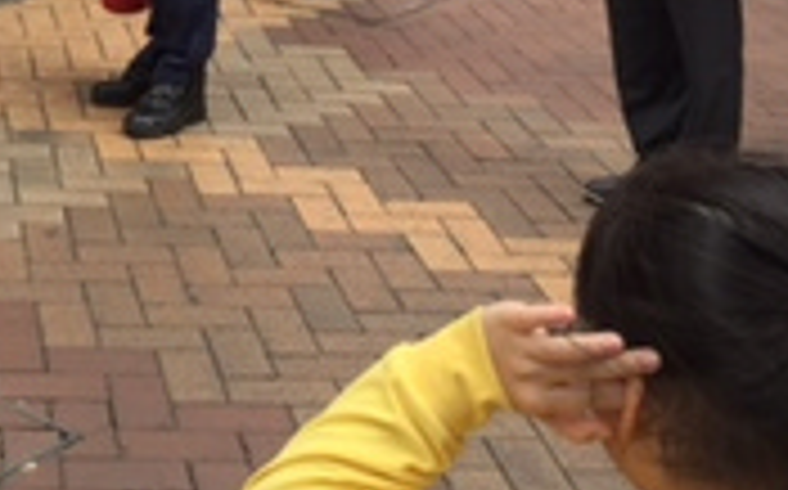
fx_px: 1888
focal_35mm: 88
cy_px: -151
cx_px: -14
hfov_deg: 22.6
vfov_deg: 14.2
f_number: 2.2
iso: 32
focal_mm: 4.15
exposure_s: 1/482
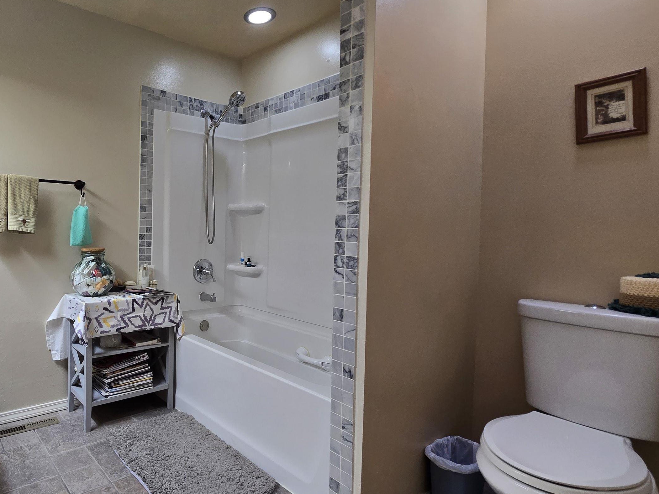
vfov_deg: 68.6
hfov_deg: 80.0
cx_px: 188
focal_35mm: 19
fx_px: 362
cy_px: 231
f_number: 2.2
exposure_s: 1/60
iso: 160
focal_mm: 2.2
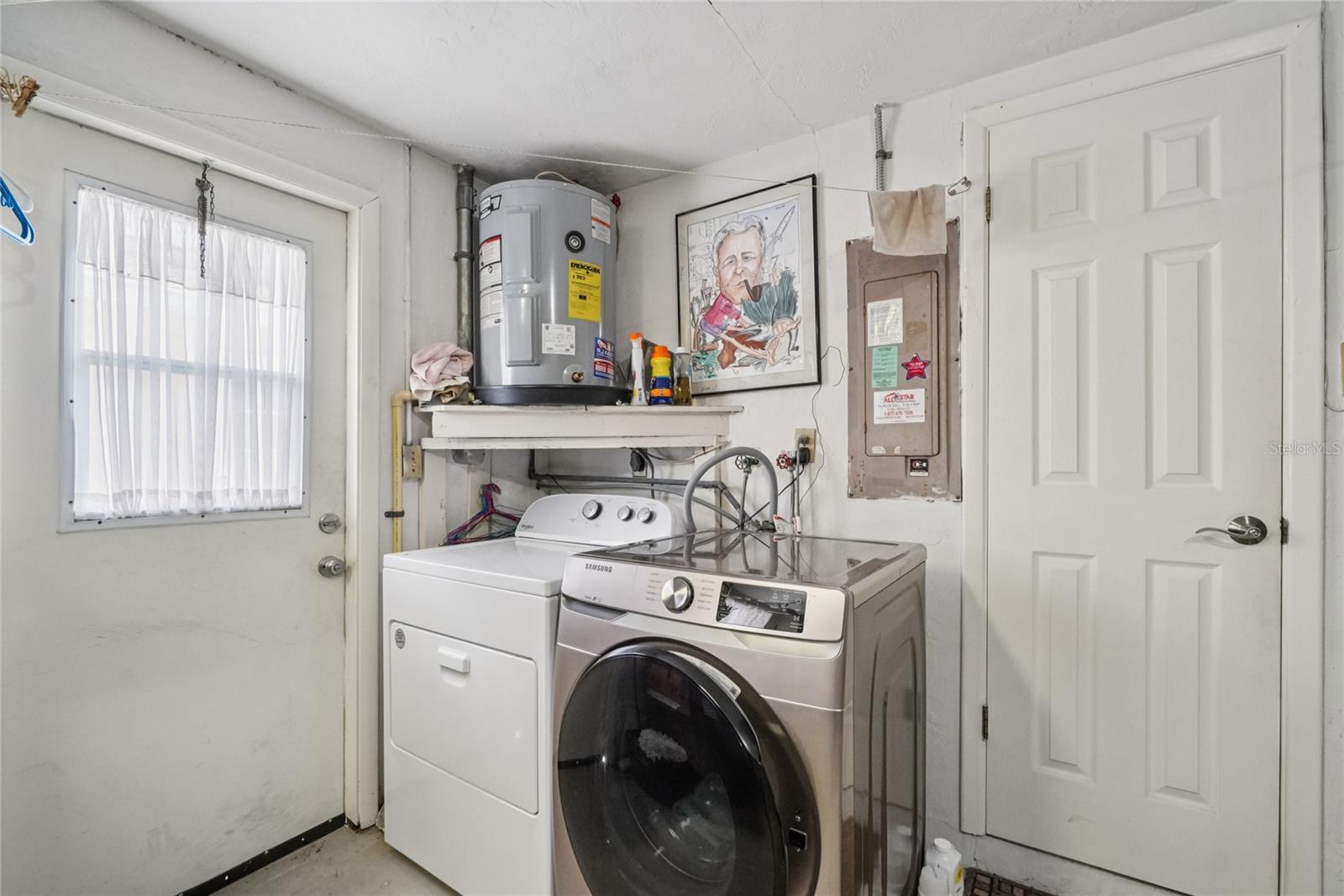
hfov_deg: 100.4
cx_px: 672
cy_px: 448
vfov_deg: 77.3
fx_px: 560
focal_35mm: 15
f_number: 8
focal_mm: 10
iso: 1250
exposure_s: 1/30
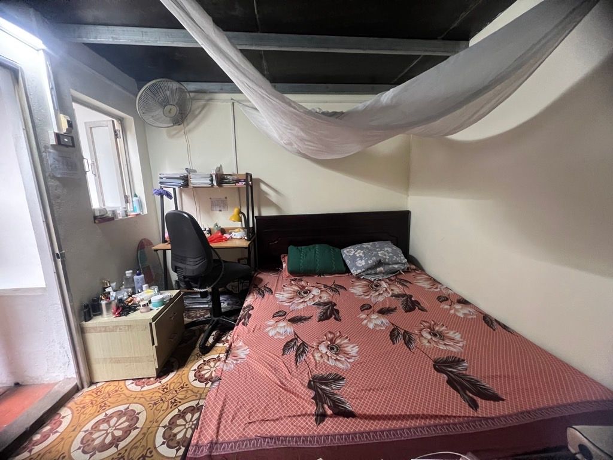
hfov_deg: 106.2
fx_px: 230
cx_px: 306
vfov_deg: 89.9
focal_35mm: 13
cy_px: 230
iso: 640
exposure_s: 1/60
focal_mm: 1.57
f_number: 1.8
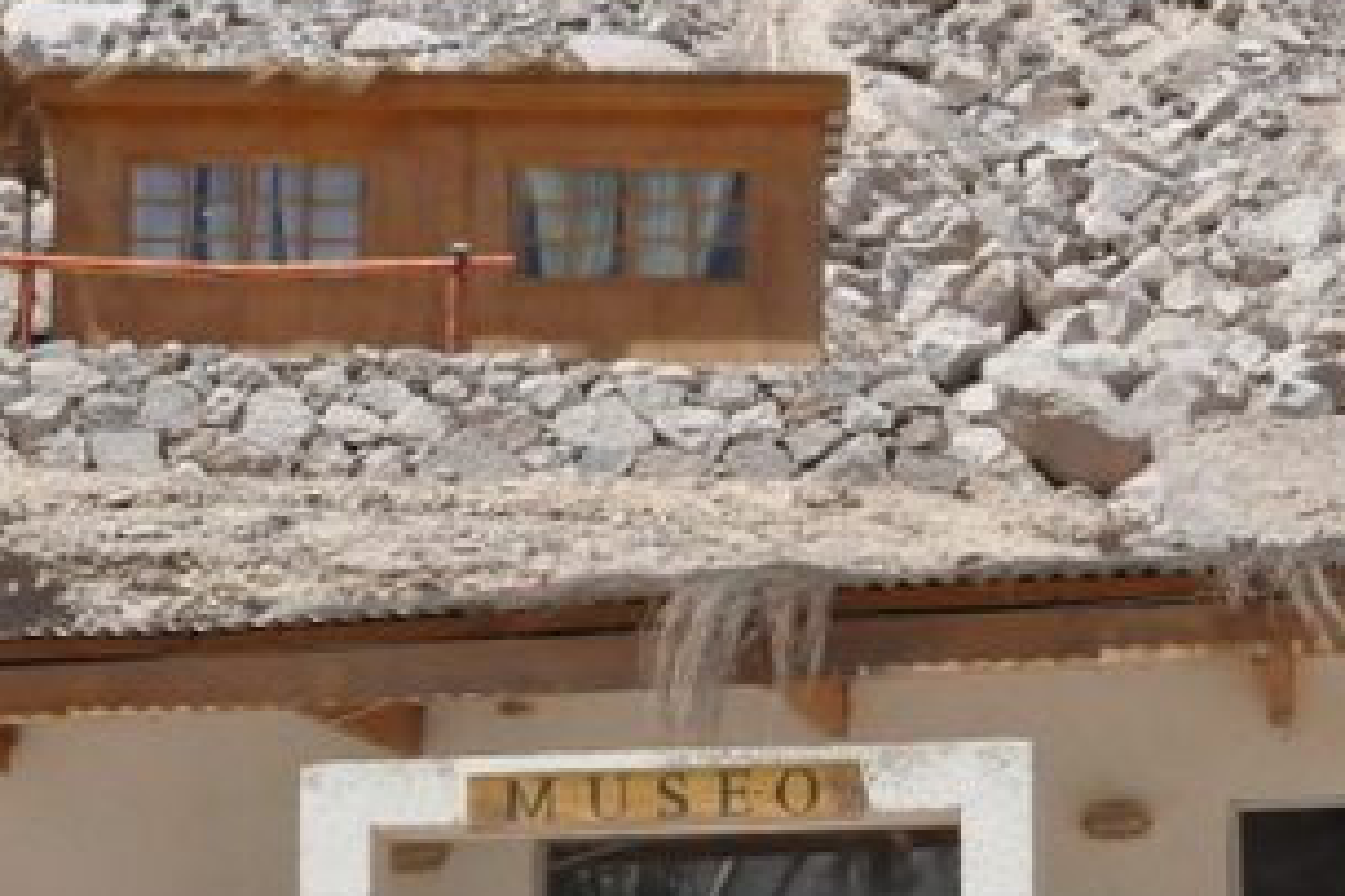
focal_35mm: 106
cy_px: 1081
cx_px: 772
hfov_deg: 19.3
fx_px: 3946
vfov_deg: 12.6
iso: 2500
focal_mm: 21
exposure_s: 1/1000
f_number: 16
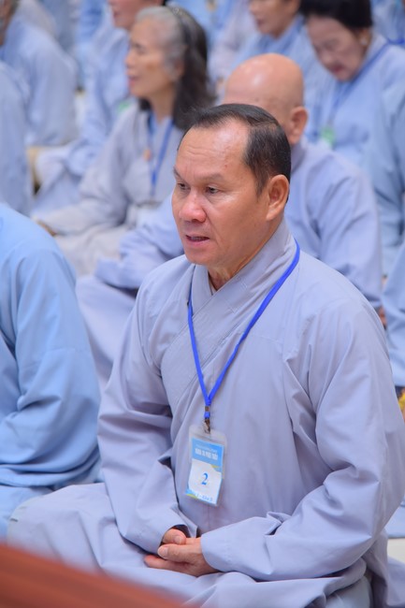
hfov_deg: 12.4
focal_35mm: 110
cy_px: 304
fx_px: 1857
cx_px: 202
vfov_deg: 18.6
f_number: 4
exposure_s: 1/100
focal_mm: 110
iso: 1000
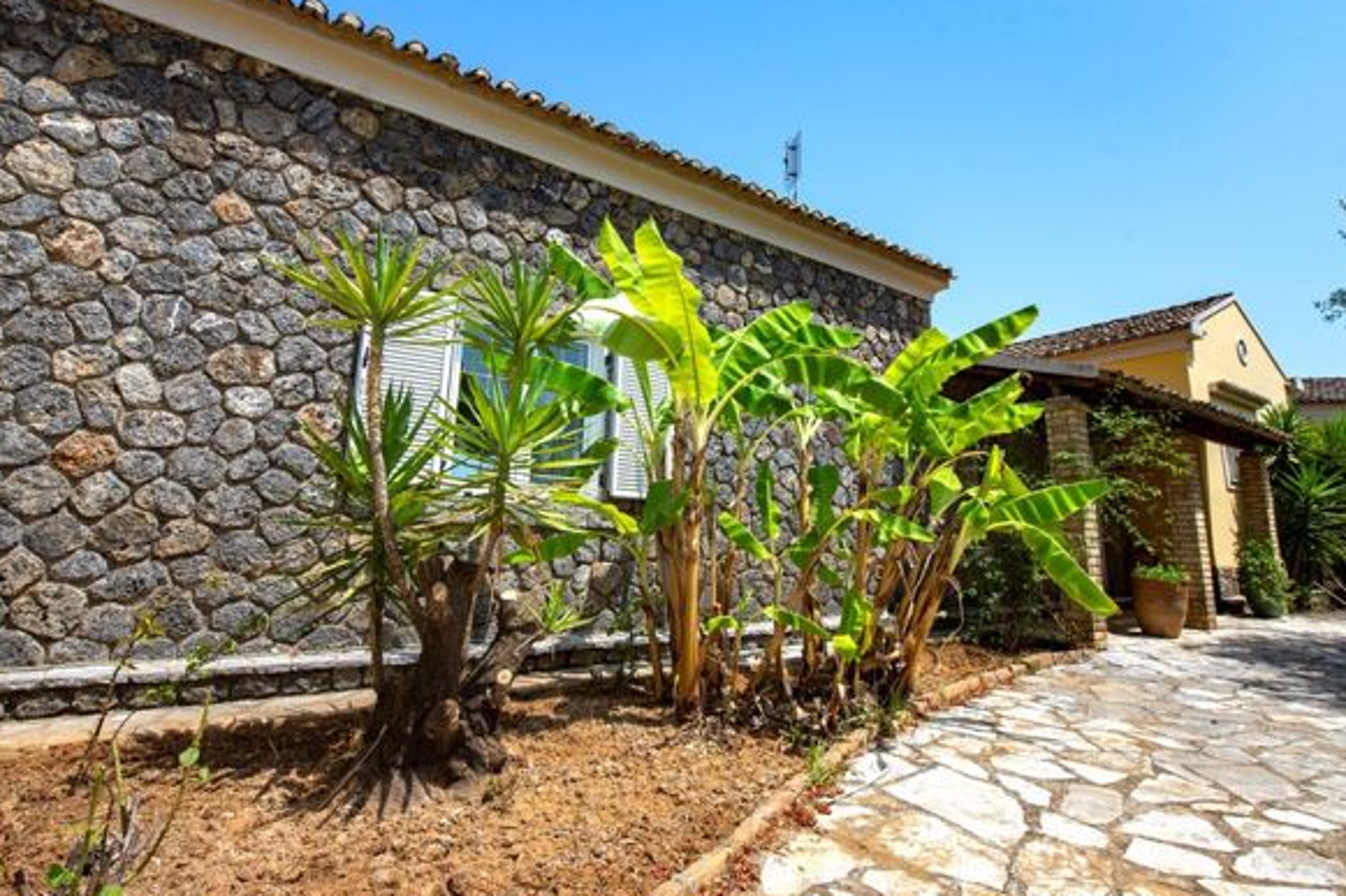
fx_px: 635
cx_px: 682
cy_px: 401
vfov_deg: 70.2
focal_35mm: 17
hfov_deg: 93.3
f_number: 8
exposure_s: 1/640
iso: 200
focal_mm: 14
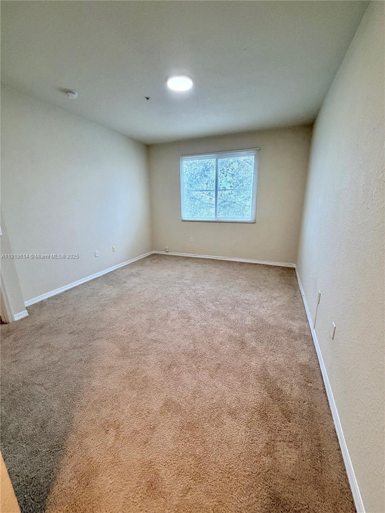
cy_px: 256
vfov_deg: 102.1
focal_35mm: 14
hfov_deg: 85.7
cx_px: 192
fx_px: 208
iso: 320
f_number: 2.2
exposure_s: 1/120
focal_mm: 2.22
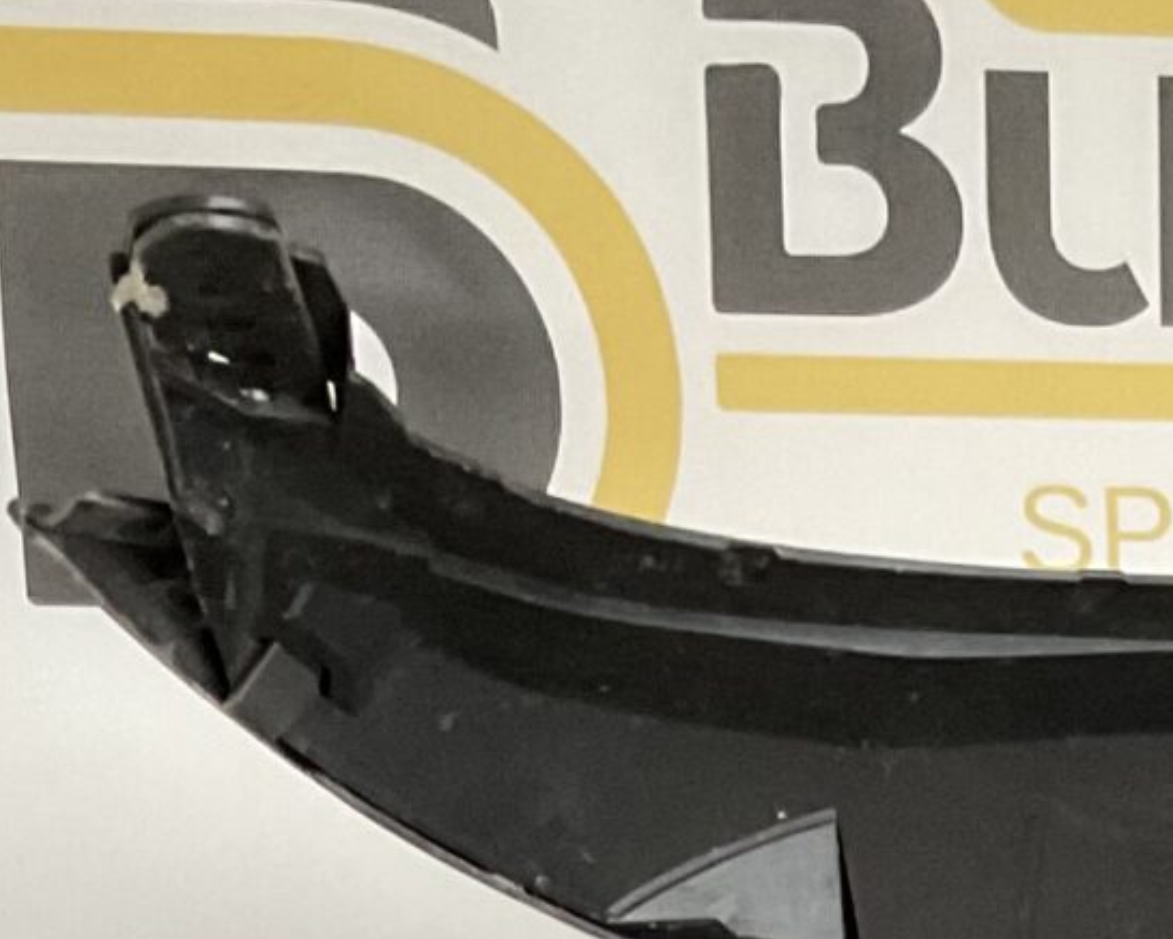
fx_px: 4617
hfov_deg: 14.0
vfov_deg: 10.5
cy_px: 1956
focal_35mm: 133
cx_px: 1427
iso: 250
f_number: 1.8
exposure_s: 1/50
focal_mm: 3
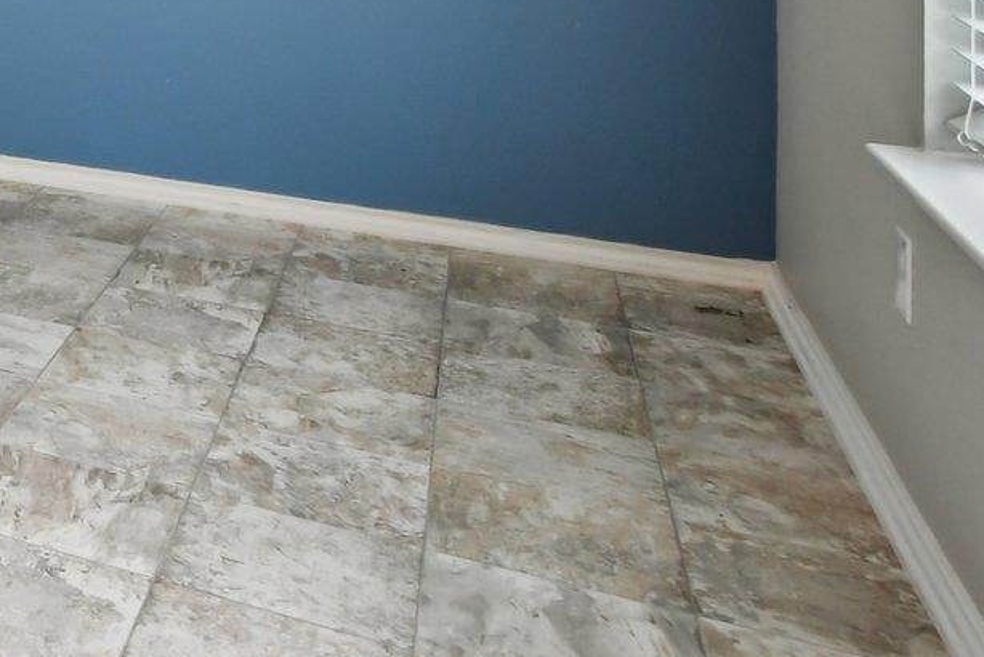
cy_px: -313
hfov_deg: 27.3
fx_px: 1367
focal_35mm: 50
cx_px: -500
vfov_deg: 22.5
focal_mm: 10
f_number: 8
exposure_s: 1/100
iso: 400
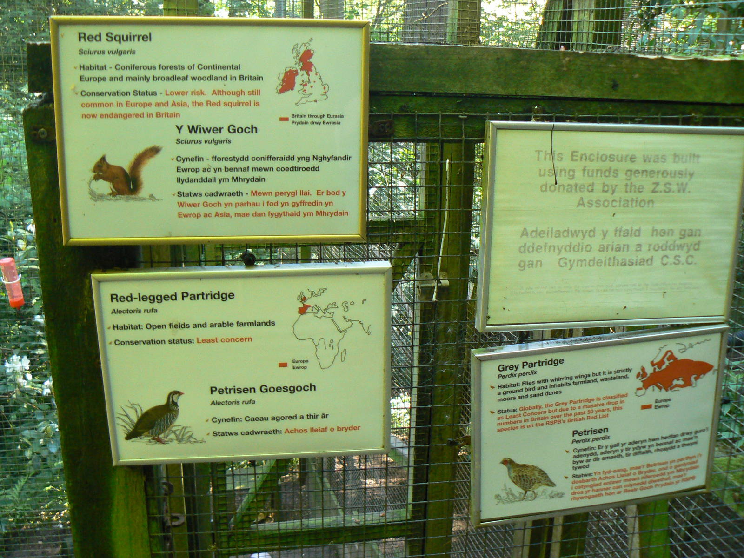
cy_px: 279
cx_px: 372
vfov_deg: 39.7
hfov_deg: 51.4
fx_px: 774
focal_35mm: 36
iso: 200
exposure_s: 1/30
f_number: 2.8
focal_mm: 6
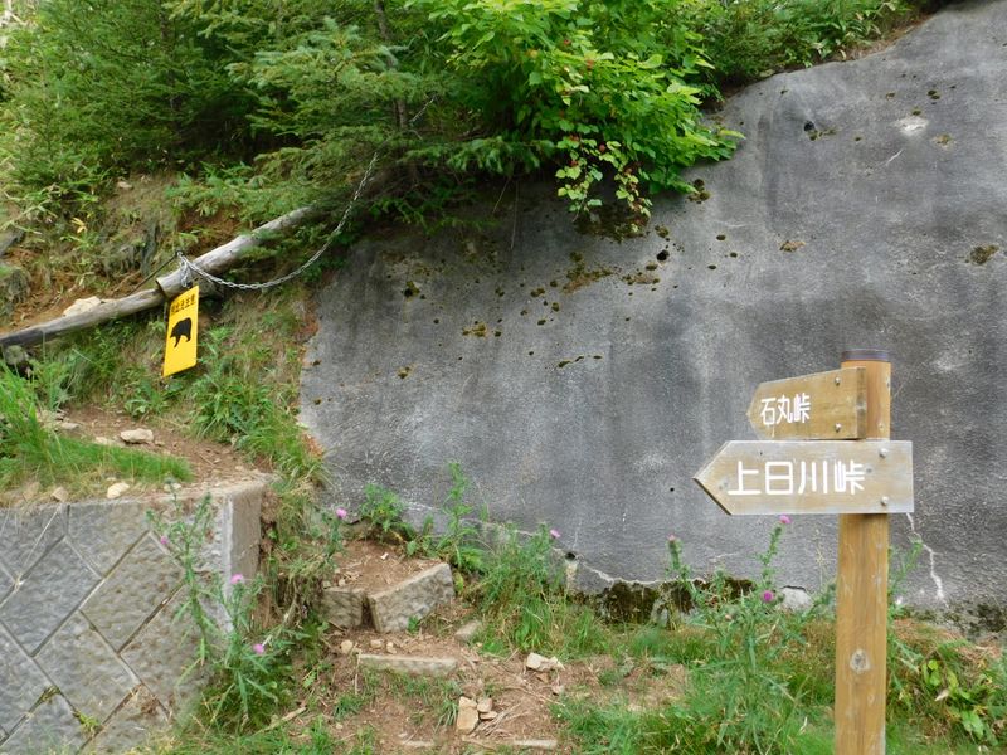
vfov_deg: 46.8
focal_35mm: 30
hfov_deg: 60.0
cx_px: 504
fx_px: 873
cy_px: 378
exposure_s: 1/160
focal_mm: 5.3
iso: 125
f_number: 3.2
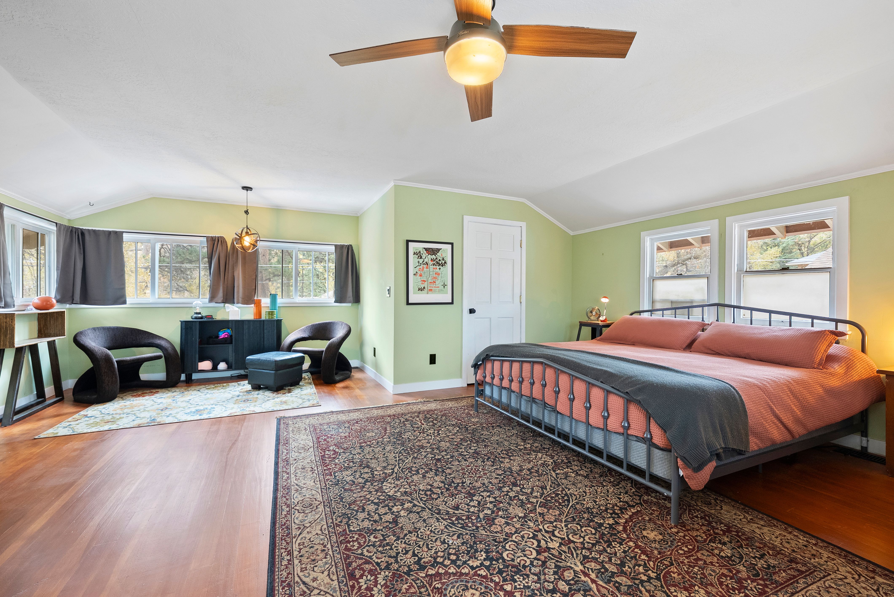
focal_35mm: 15
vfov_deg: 77.4
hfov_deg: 100.4
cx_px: 447
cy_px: 298
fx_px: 373
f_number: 8
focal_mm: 15
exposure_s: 1/4
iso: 800
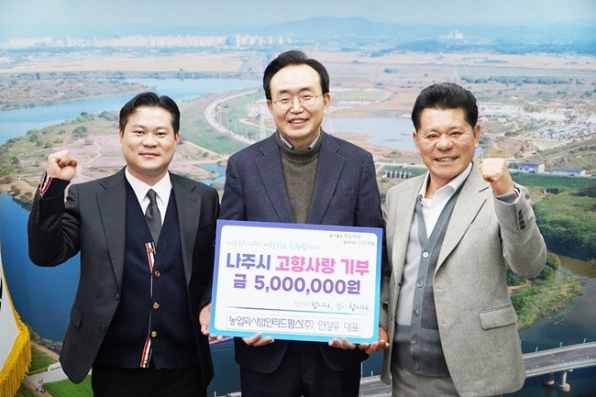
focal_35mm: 51
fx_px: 844
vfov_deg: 26.5
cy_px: 198
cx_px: 298
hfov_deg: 38.9
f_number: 4
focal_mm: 34
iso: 1600
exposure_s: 1/200
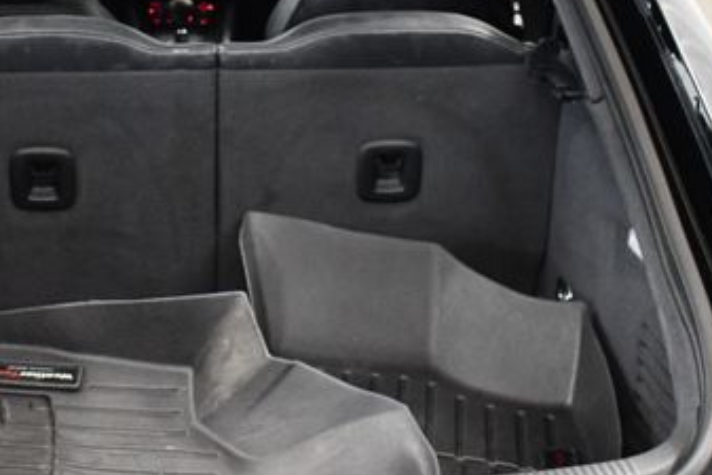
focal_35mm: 76
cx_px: 201
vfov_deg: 18.0
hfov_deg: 26.4
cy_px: 217
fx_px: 1504
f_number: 3.5
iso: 3200
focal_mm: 20
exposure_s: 1/125
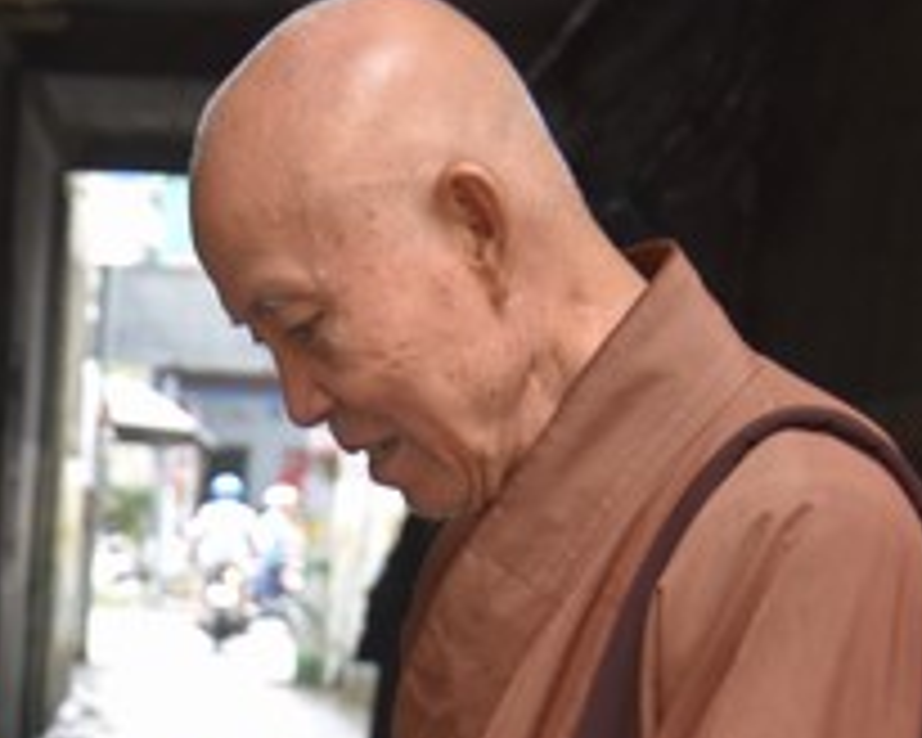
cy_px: 806
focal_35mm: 136
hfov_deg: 13.9
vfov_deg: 11.2
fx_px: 3711
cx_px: -22
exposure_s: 1/60
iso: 720
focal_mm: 48
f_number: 4
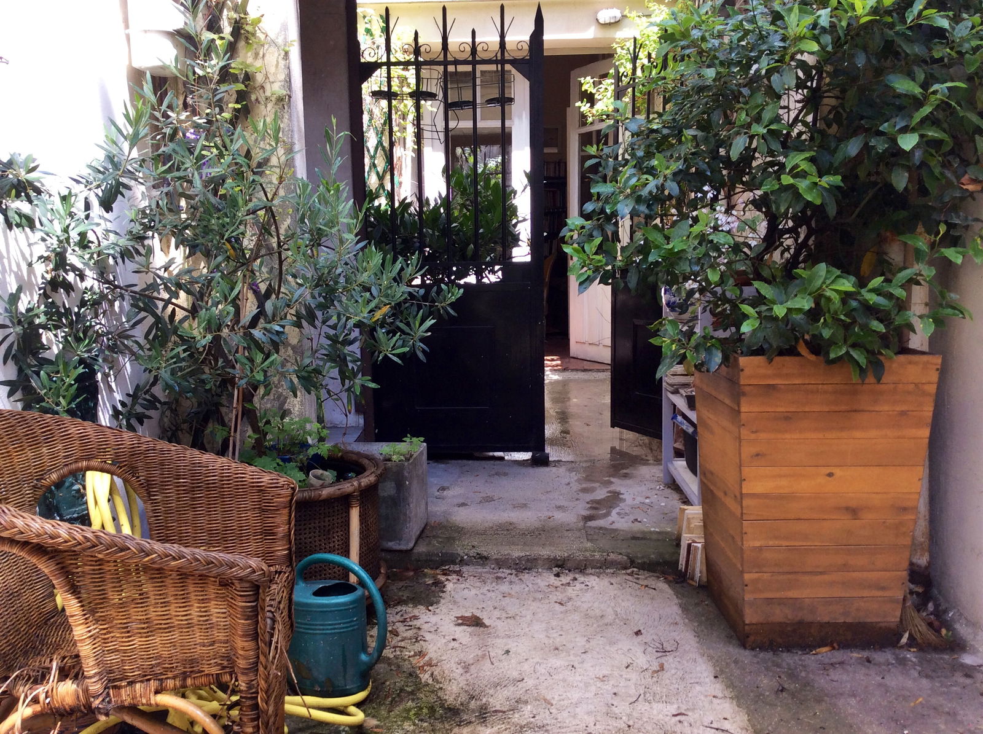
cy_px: 367
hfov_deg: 55.4
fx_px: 936
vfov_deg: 42.8
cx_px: 492
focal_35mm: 33
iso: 32
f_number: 2.4
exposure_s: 1/188
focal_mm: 3.3
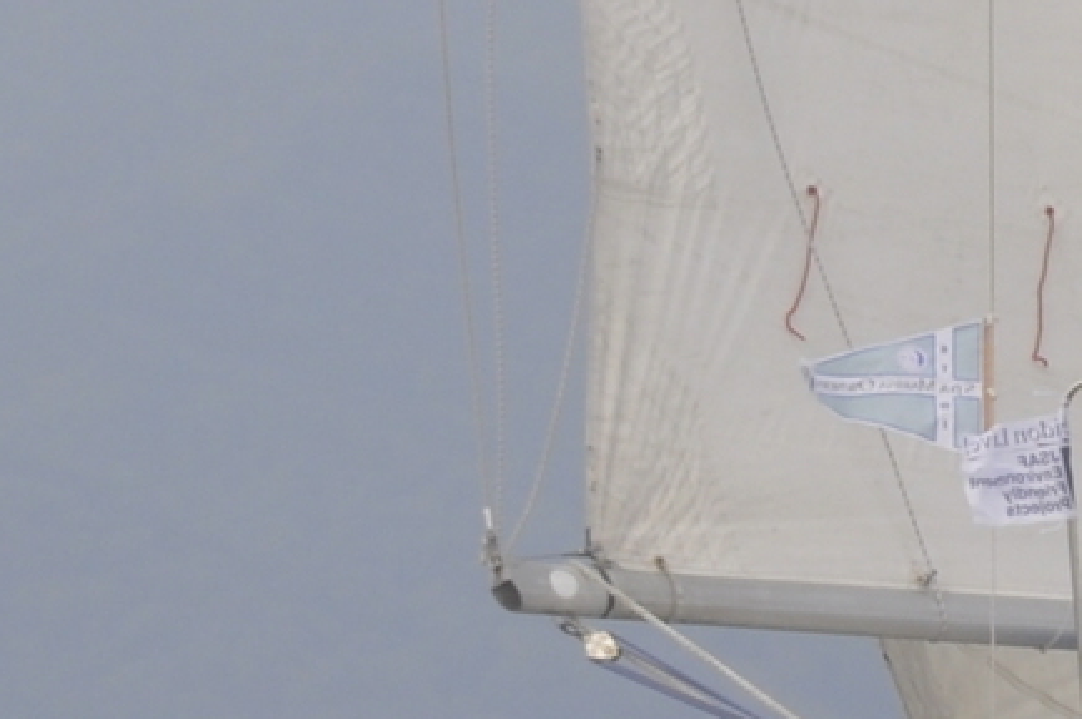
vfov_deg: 1.5
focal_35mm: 939
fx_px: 28189
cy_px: 269
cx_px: 1887
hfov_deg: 2.2
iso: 200
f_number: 9
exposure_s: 1/320
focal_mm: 105
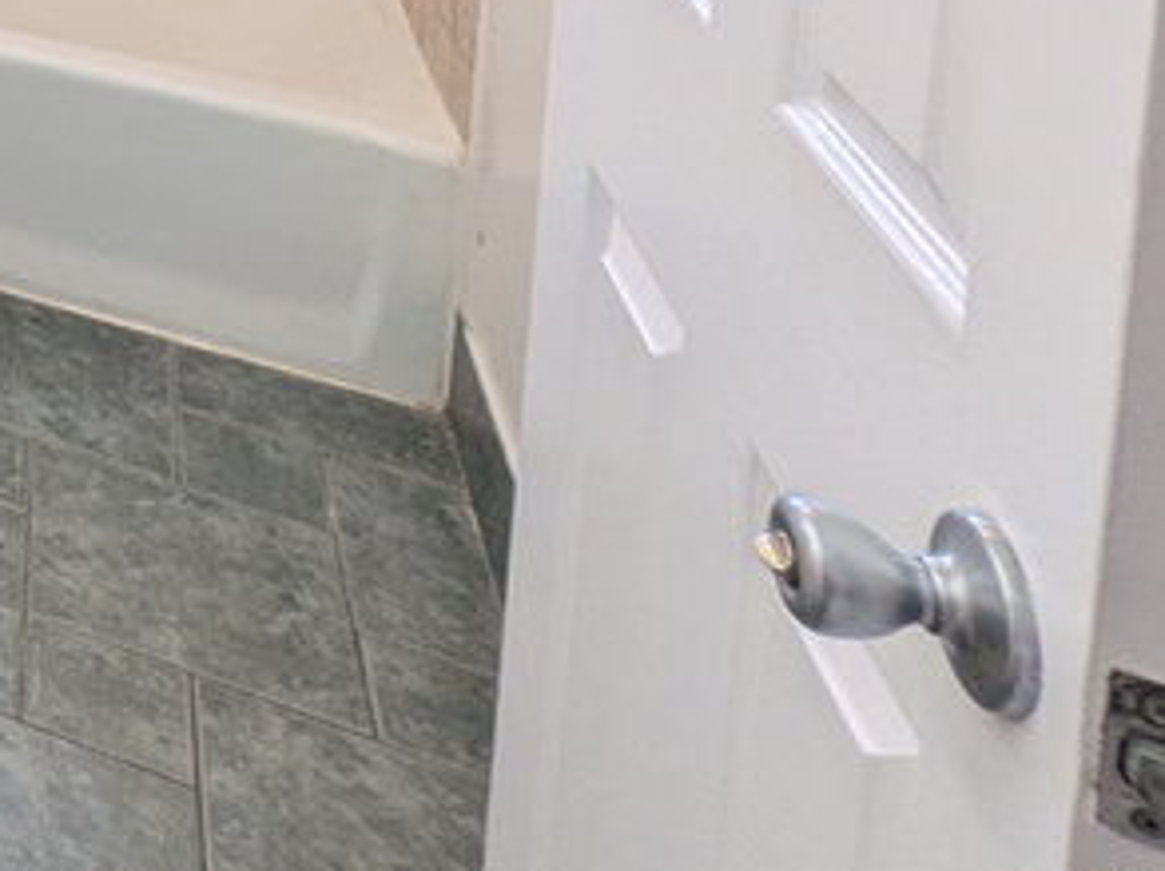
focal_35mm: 49
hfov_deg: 23.3
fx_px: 1647
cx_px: -863
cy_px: -597
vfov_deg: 21.8
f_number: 2.2
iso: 97
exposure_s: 1/60
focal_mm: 1.83
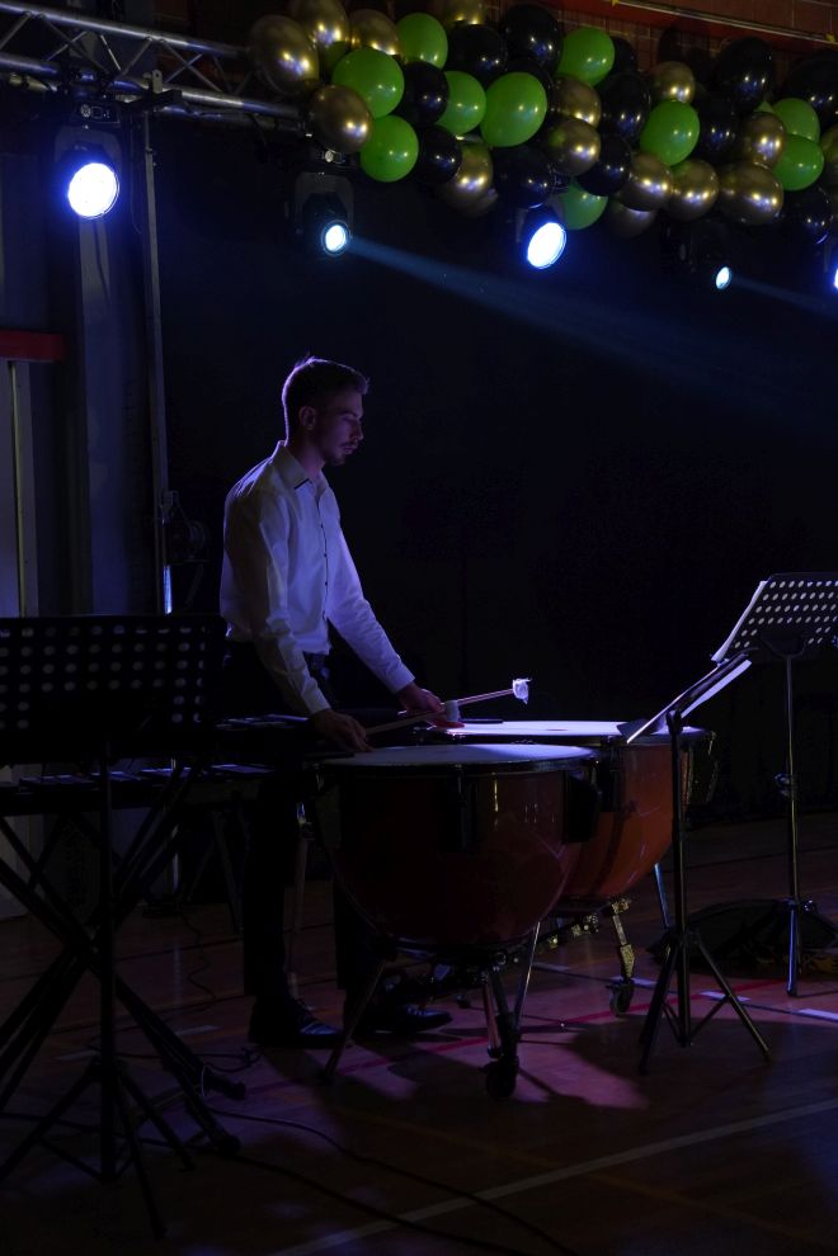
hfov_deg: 21.6
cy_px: 628
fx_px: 2194
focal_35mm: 63
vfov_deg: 32.0
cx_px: 419
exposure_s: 1/200
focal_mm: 41.9
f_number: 2.8
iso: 1600
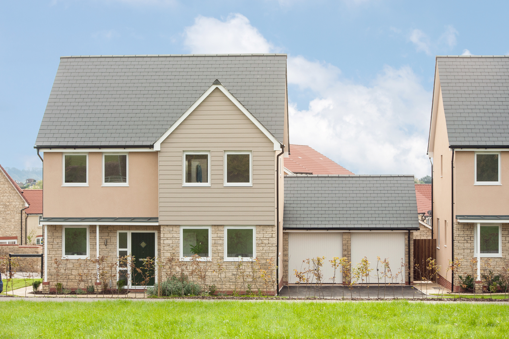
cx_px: 254
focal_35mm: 82
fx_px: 1159
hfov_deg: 24.8
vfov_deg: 16.6
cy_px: 170
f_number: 5.6
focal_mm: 82
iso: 800
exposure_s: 1/1500
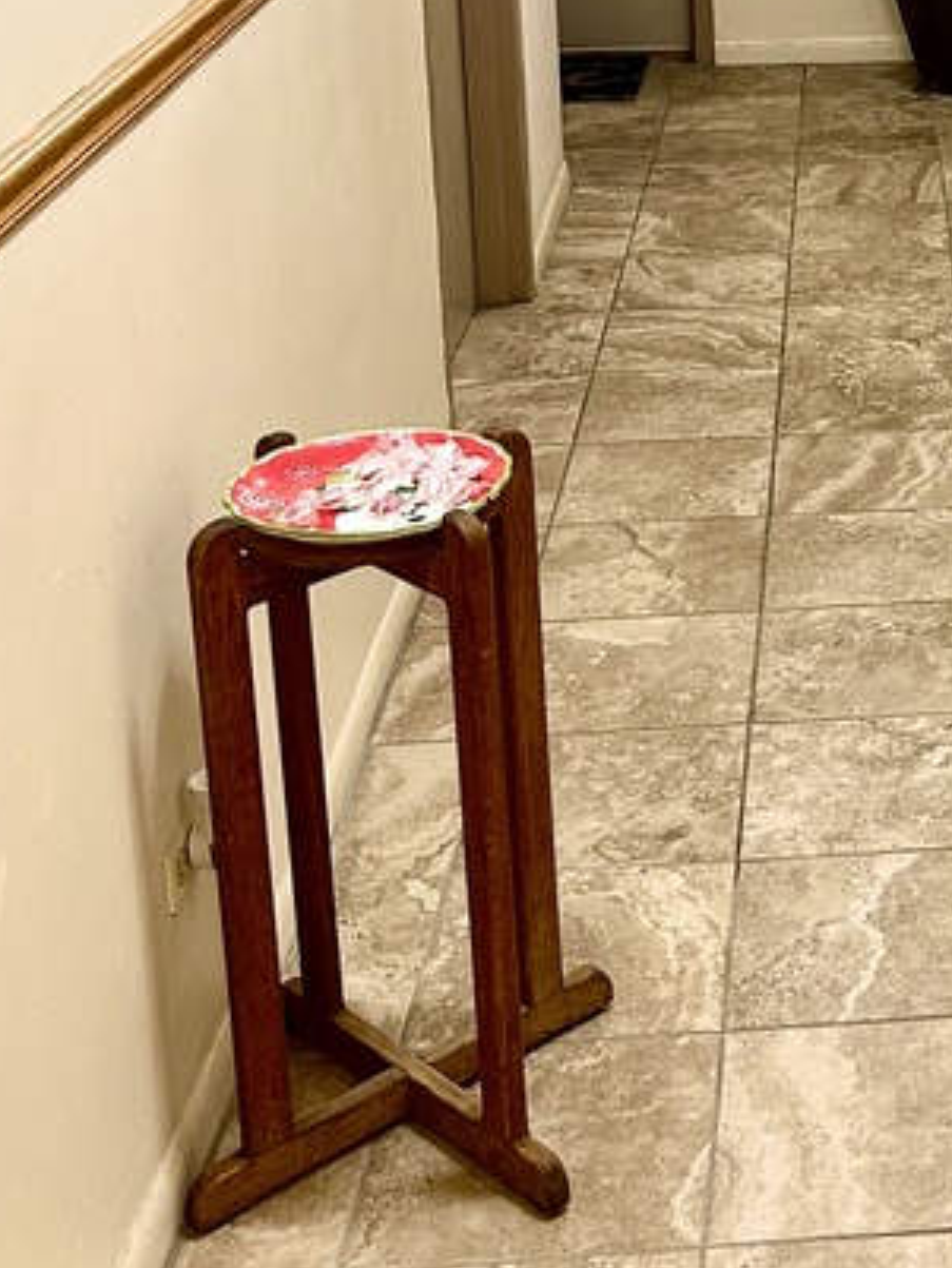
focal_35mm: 70
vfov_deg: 26.4
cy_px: 22
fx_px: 2565
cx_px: 1135
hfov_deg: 19.8
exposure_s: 1/60
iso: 100
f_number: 1.5
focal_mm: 5.7
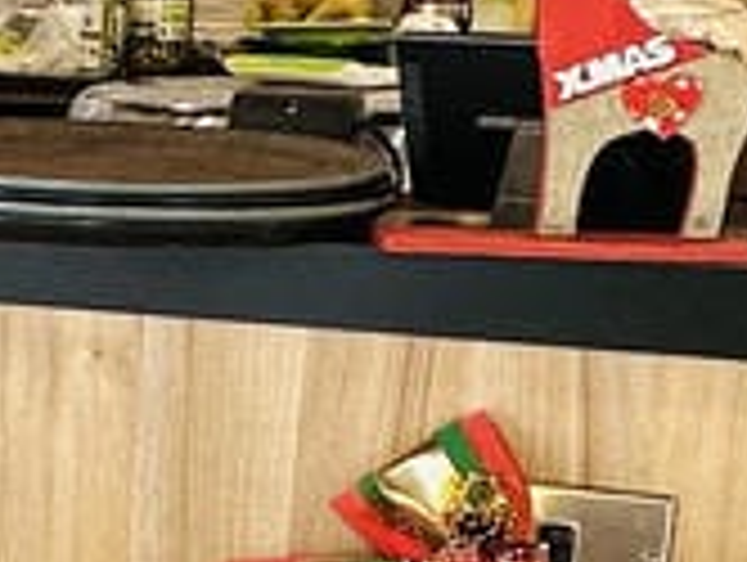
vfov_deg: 14.7
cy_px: 360
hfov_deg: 16.1
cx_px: -630
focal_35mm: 101
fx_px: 2183
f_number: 2.2
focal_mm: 2.22
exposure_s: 1/60
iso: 160
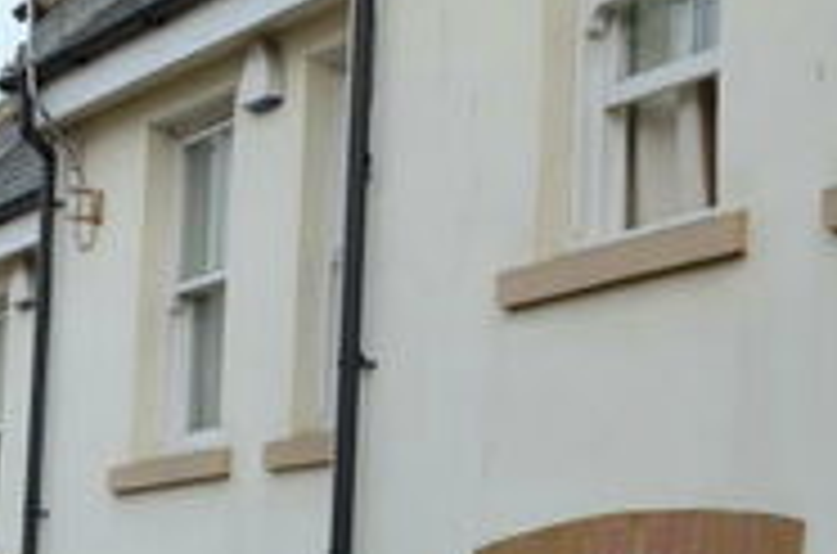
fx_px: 2621
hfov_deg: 18.1
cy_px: 403
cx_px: 328
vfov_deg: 12.0
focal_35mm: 113
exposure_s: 1/200
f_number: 7.1
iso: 200
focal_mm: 20
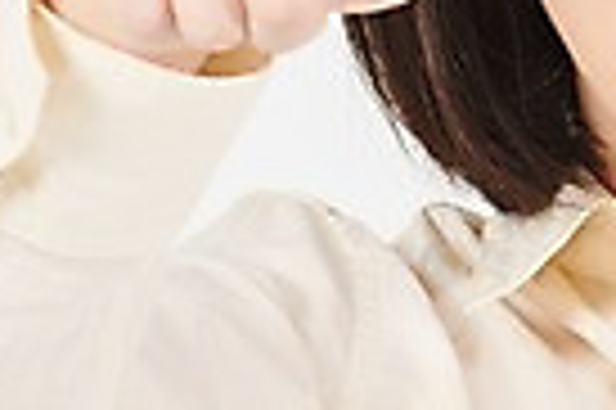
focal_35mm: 876
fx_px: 14971
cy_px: 50
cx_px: 668
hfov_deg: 2.4
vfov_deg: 1.6
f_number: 13
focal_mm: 200
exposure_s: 1/125
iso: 100
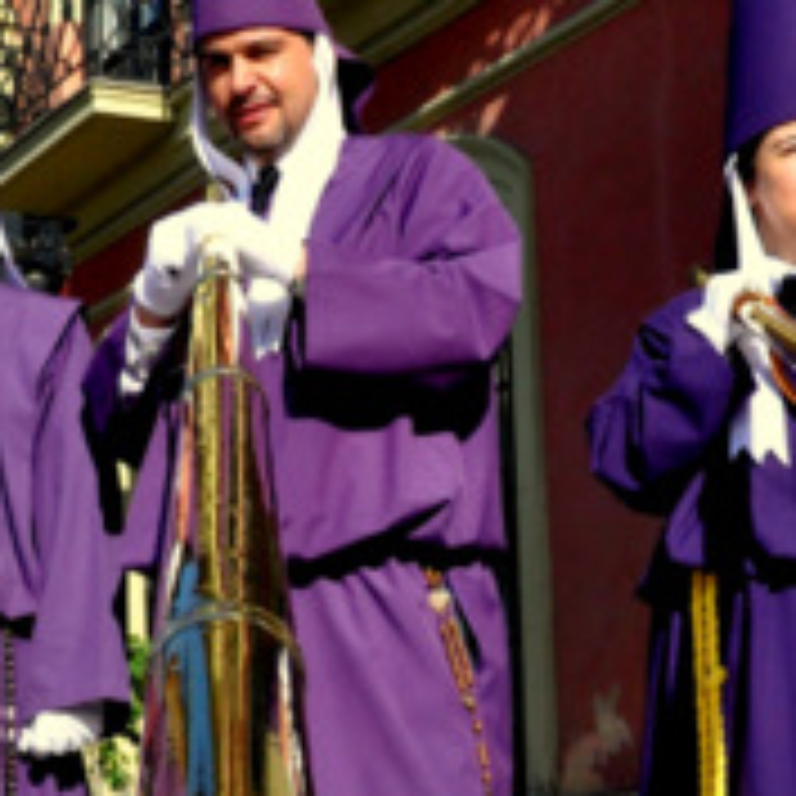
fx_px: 2159
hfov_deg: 20.9
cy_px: 827
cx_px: 465
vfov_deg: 20.1
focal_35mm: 83
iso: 800
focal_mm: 18
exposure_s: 1/640
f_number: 13
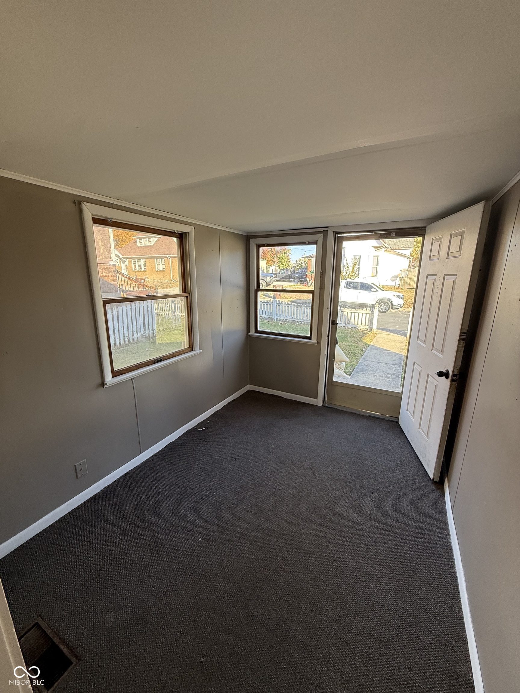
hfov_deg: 85.7
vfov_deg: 102.1
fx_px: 280
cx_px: 260
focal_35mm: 14
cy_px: 346
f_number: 2.2
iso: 64
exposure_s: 1/104
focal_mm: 2.22
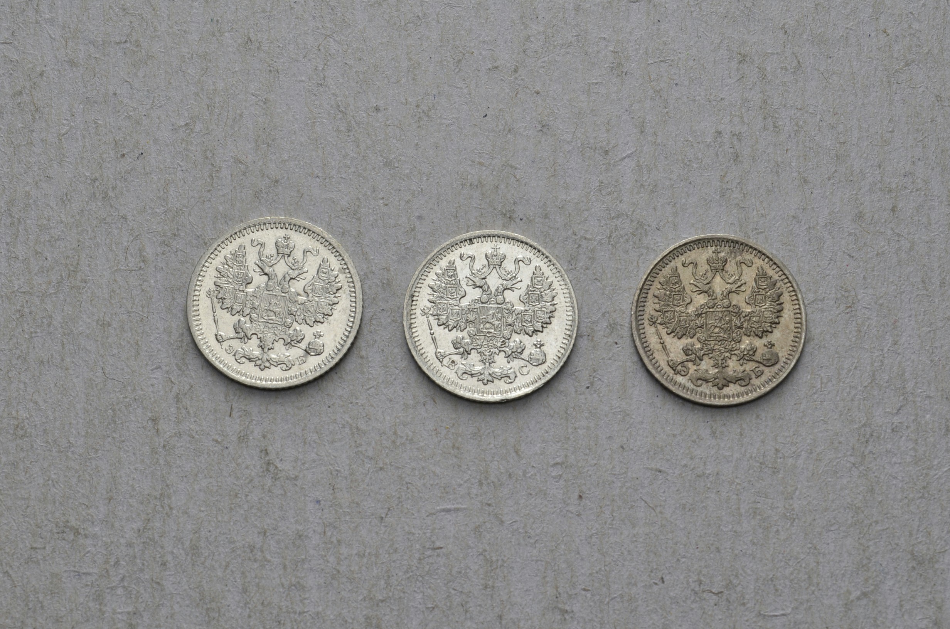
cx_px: 475
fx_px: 2173
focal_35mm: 82
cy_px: 314
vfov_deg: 16.5
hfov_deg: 24.7
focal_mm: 55
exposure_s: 1/250
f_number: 14
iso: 400
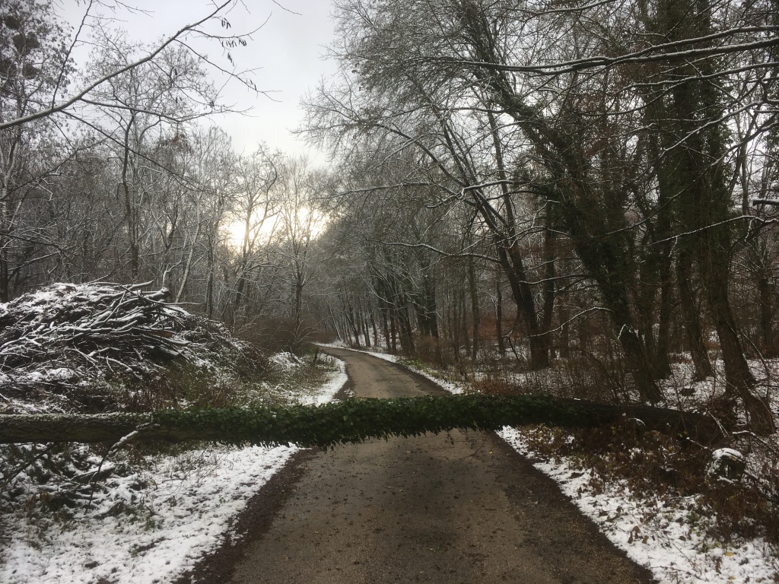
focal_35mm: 29
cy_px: 292
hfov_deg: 61.7
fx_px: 653
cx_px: 390
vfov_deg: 48.2
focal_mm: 4.15
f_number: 2.2
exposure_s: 1/342
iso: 25
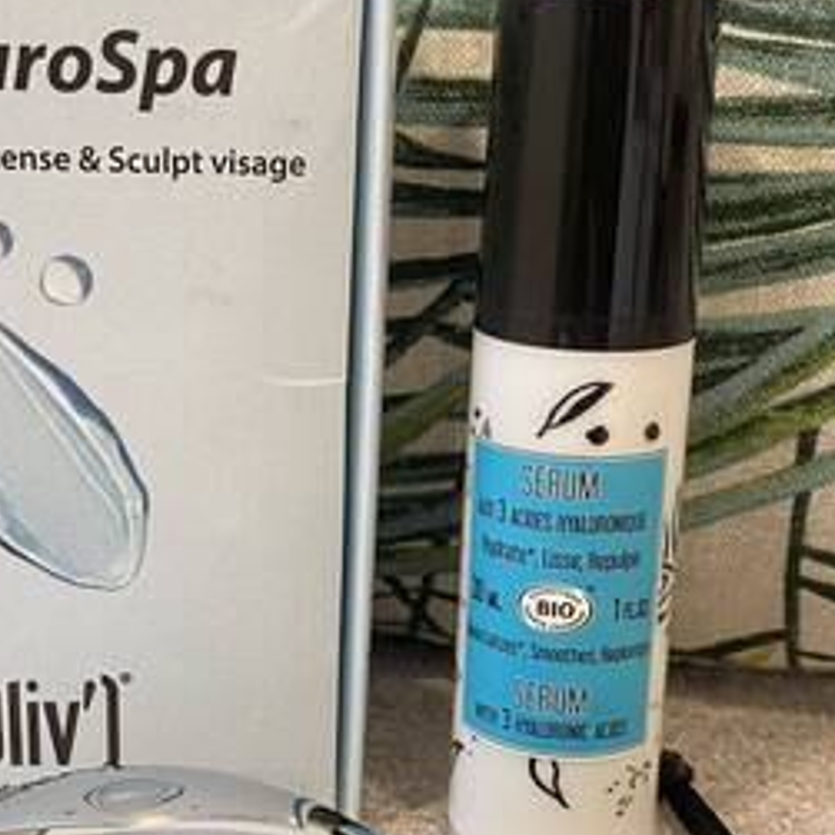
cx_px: 293
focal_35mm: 55
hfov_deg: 30.9
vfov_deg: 31.0
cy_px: 479
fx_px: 1501
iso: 160
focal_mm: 4.25
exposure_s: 1/50
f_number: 1.8
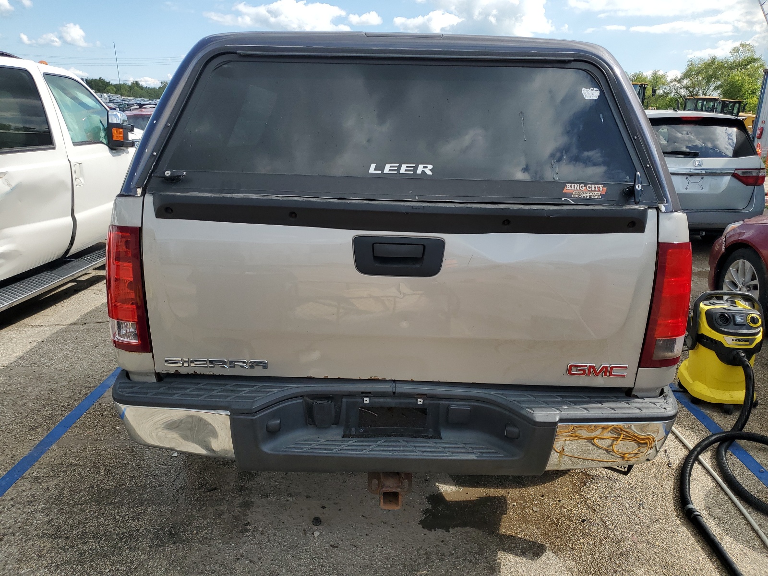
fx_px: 577
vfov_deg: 53.1
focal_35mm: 26
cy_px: 288
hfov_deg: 67.3
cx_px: 384
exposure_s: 1/2000
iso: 50
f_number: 1.5
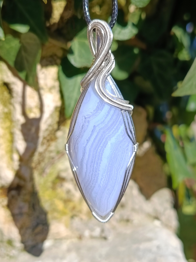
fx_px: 362
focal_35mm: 48
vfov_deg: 39.7
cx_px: 98
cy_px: 131
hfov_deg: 30.3
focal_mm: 5.24
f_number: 1.7
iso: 50
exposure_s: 1/372
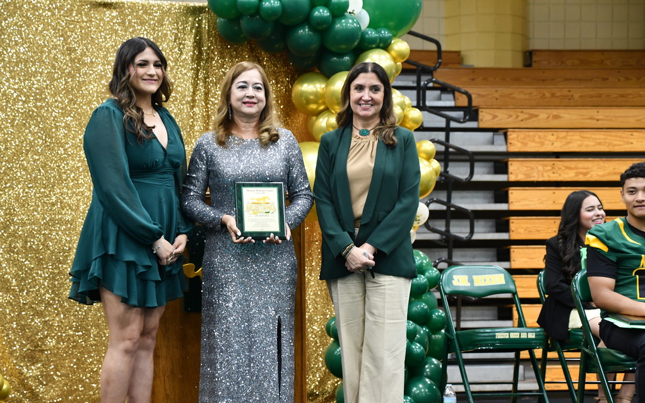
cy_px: 214
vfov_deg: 13.8
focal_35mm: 95
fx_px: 1670
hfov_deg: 21.9
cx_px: 322
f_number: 5
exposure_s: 1/125
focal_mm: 62
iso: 1800
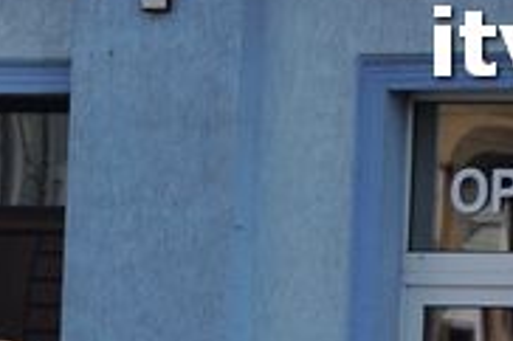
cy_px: 754
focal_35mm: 688
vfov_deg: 2.0
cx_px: -132
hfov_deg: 3.0
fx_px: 9795
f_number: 8
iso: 400
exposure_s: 1/1000
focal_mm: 98
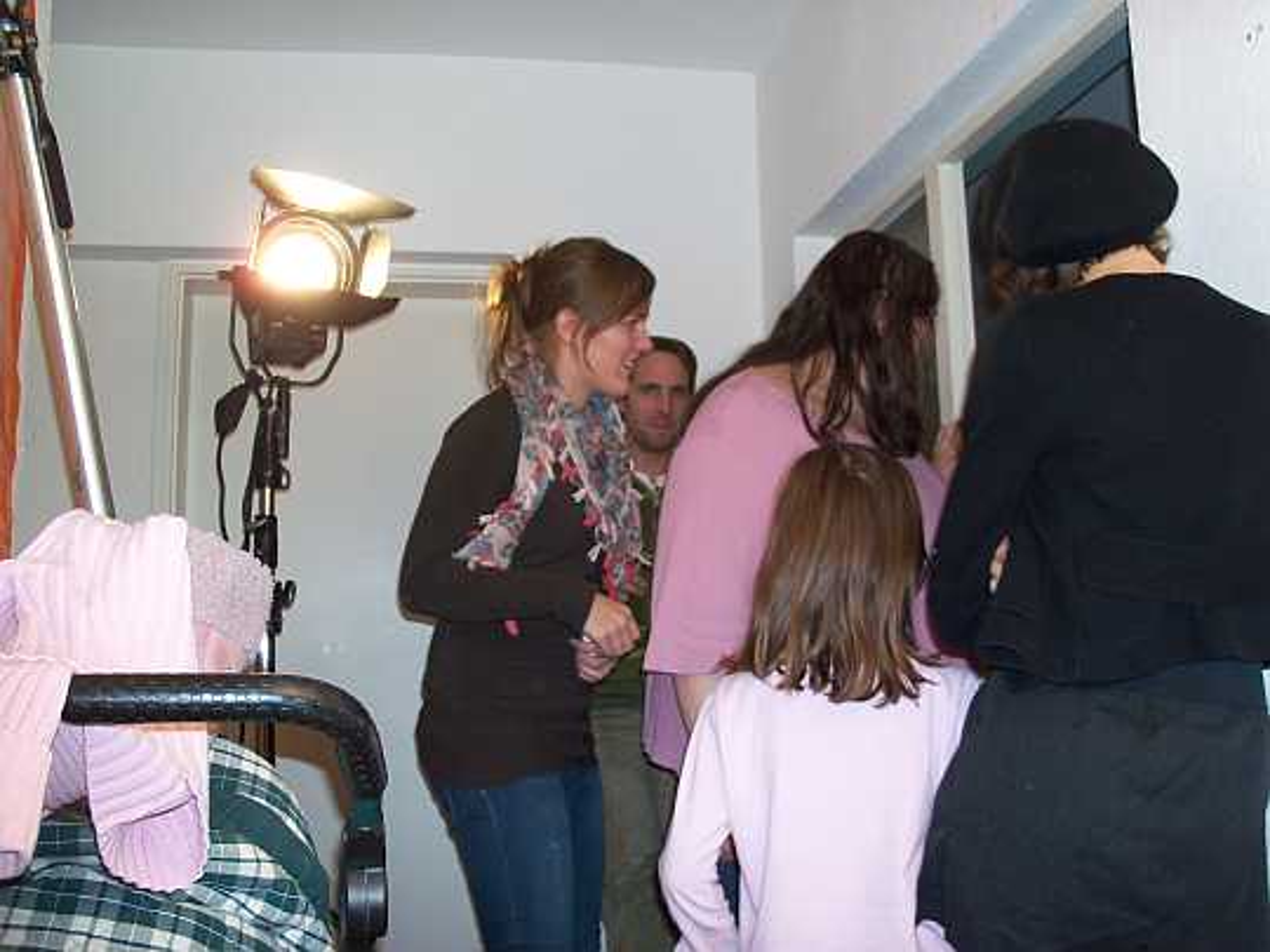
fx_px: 1284
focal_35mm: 35
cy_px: 476
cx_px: 635
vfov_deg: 40.7
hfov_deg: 52.6
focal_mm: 6.3
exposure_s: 1/30
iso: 64
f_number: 3
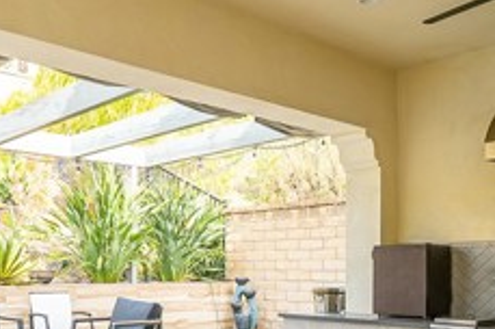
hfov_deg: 45.1
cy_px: 272
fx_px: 577
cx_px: 132
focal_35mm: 42
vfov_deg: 30.9
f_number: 8
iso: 200
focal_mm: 15
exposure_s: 1/160
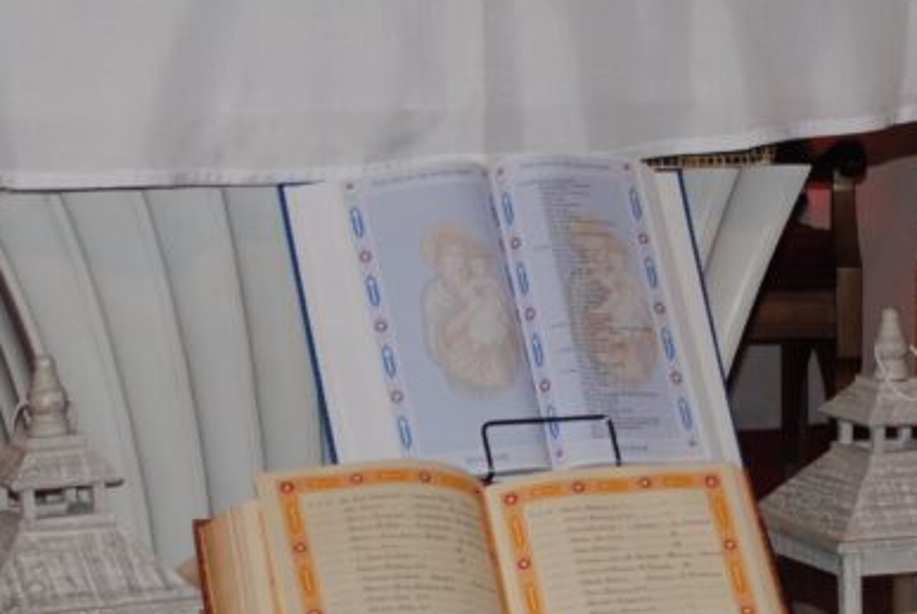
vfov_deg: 10.2
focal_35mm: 135
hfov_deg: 15.2
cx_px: 457
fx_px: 3443
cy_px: 247
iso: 200
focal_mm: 34
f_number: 5
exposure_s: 1/60
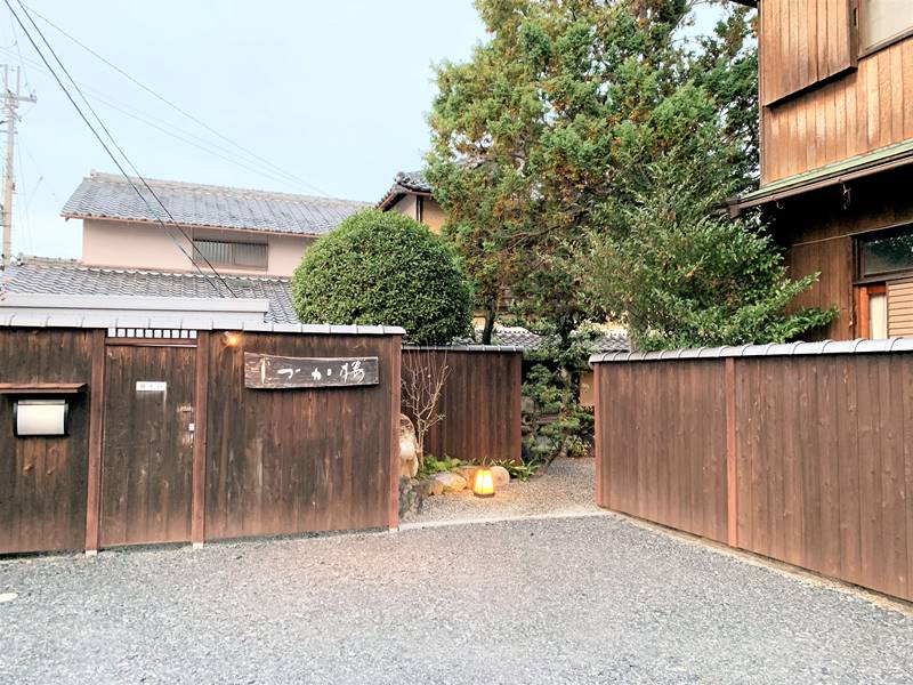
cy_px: 342
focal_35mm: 26
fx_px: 686
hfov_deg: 67.3
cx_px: 456
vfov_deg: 53.1
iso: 200
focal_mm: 4.25
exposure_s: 1/60
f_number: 1.8
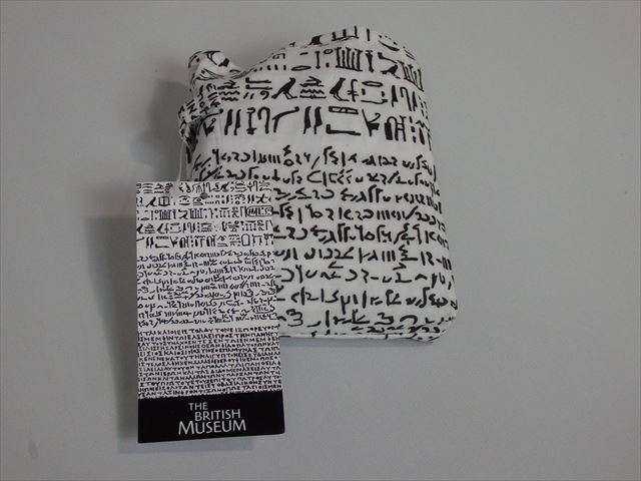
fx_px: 1000
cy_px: 240
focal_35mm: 54
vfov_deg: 27.0
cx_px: 320
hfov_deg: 35.5
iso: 400
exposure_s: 1/200
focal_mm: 9.8
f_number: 4.1
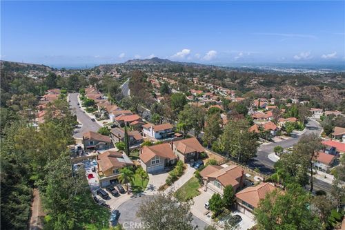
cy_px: 115
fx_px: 211
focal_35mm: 22
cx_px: 172
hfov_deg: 78.6
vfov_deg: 57.2
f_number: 2.8
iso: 120
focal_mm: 8.38
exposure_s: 1/2000
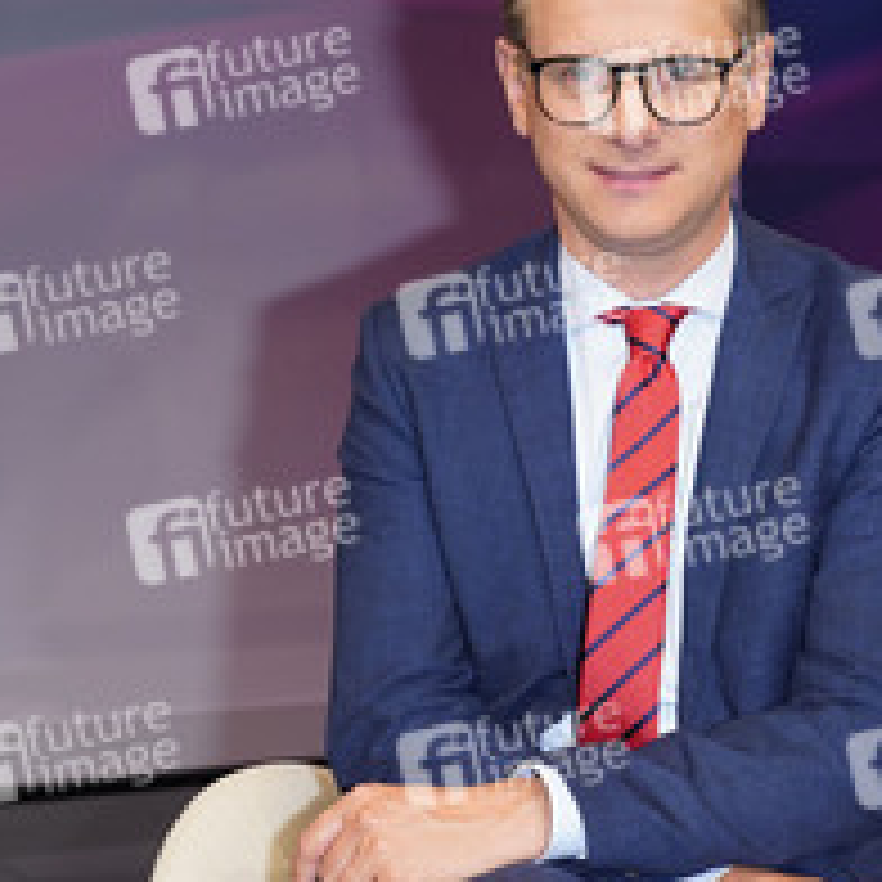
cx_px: 574
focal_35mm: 80
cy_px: 418
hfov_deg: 21.6
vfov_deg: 21.6
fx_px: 2306
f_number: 5.6
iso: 2000
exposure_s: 1/160
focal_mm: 41
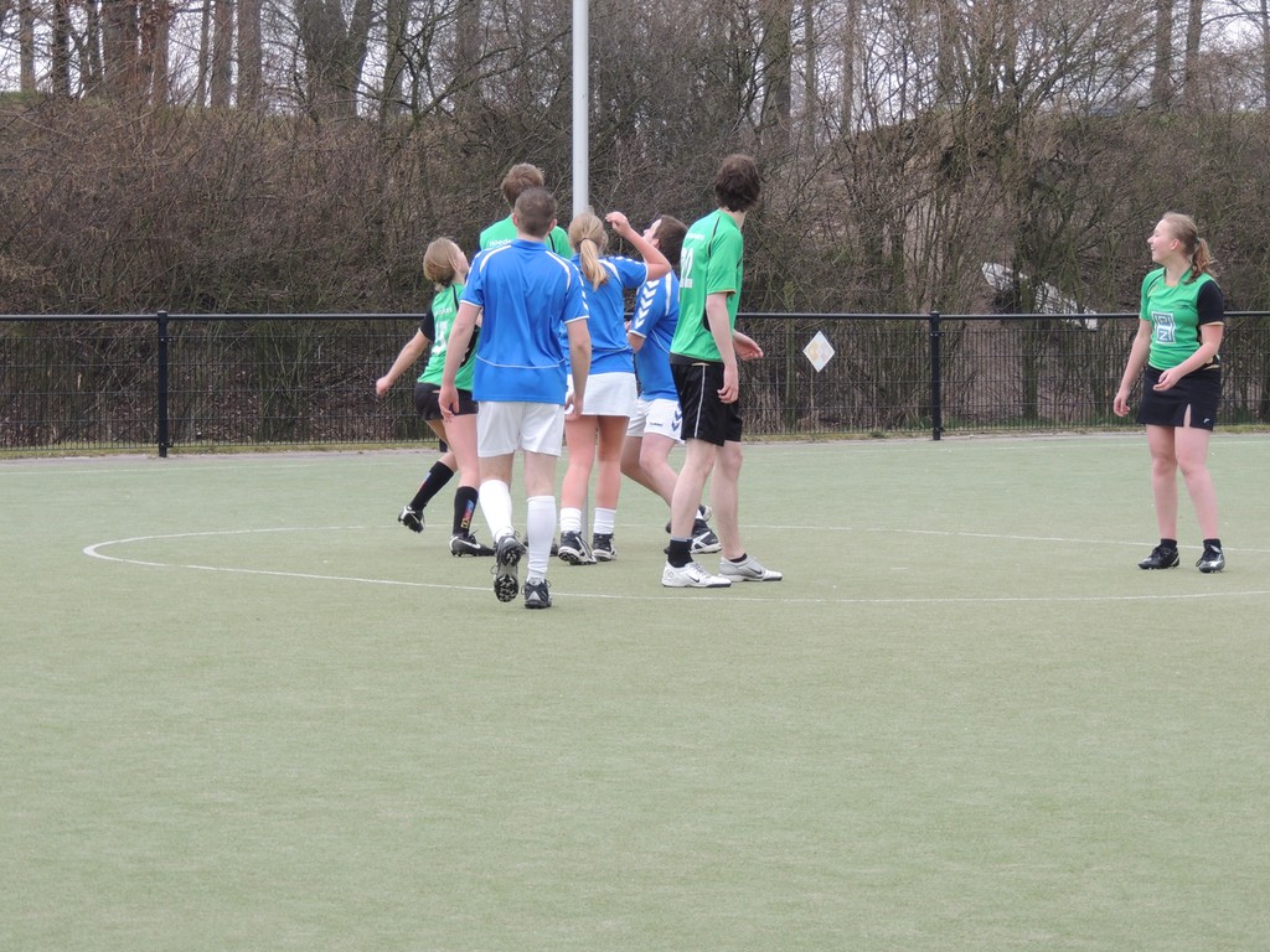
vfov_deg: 9.6
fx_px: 5687
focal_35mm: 155
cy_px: 476
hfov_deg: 12.7
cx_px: 635
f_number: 4.4
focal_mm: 27.6
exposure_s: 1/125
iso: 200
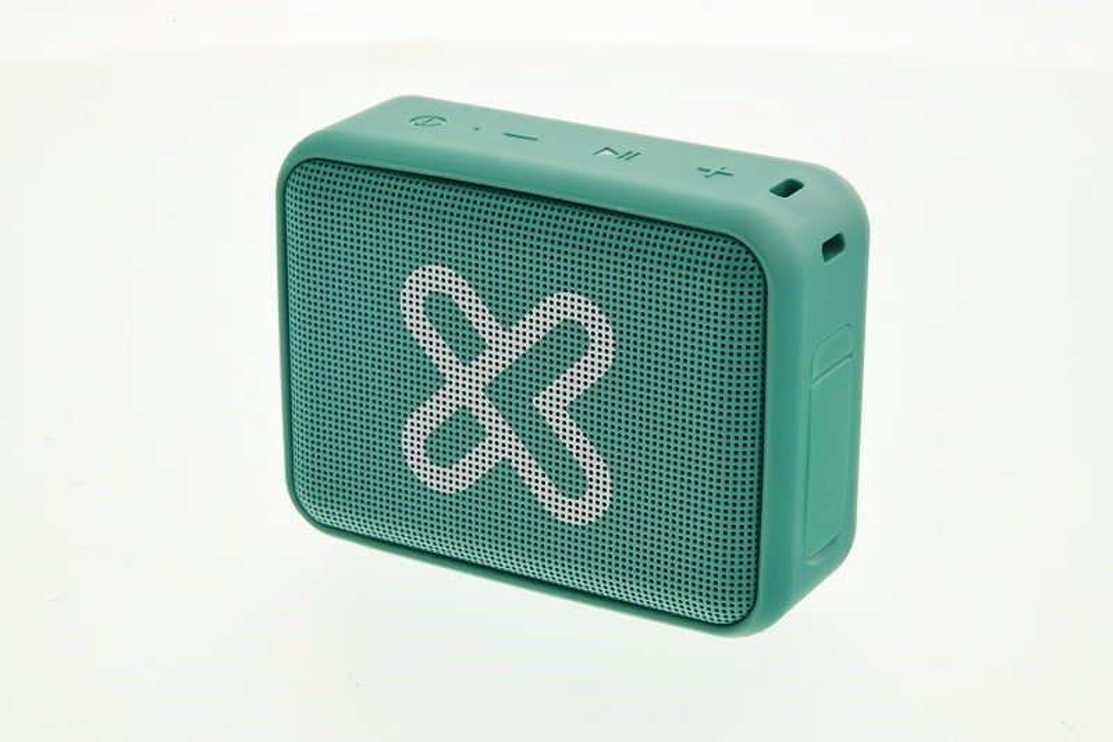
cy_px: 371
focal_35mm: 120
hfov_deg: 17.1
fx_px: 3709
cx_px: 556
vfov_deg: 11.4
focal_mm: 120
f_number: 22
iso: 64
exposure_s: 2
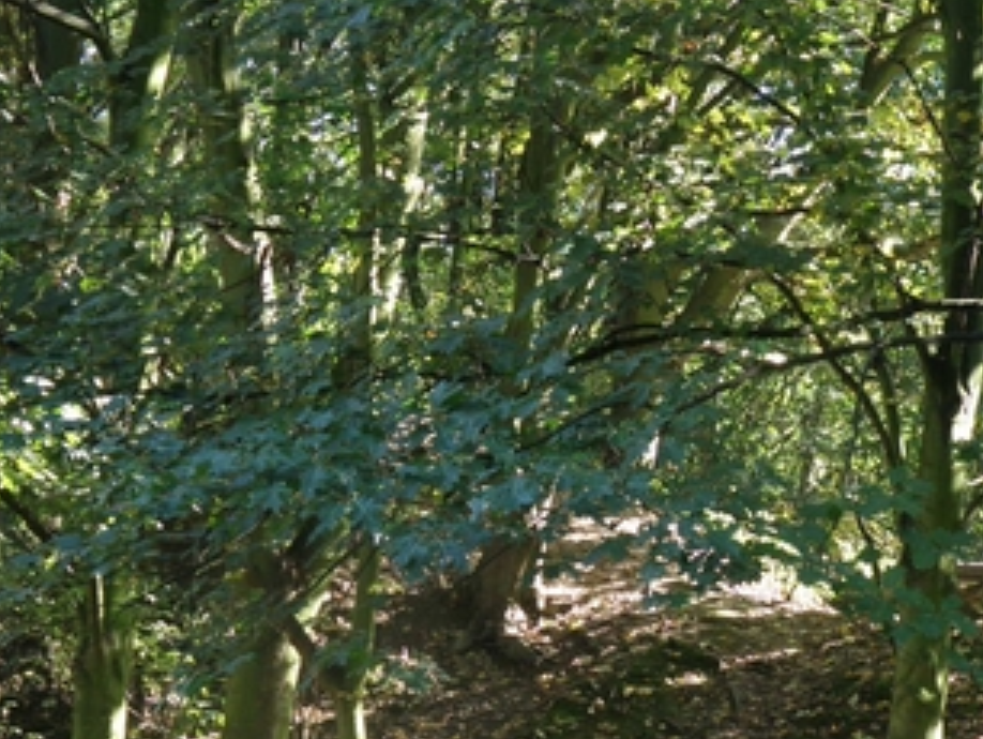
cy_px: 398
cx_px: 774
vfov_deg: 10.4
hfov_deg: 13.7
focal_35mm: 143
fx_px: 4064
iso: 125
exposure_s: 1/50
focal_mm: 13
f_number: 3.8
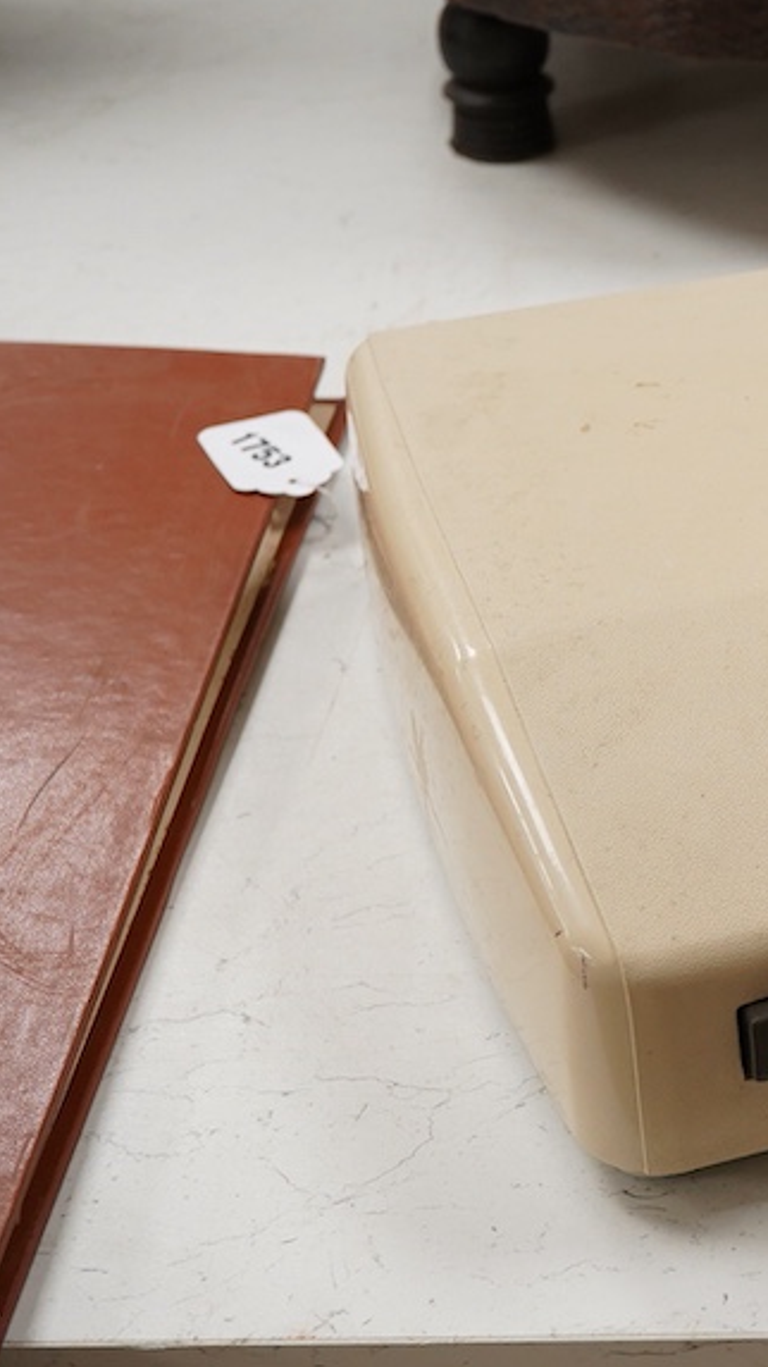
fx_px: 2681
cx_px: 973
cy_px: 654
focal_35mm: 74
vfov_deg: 28.6
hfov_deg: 15.6
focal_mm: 30
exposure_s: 1/125
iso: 1250
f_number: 9
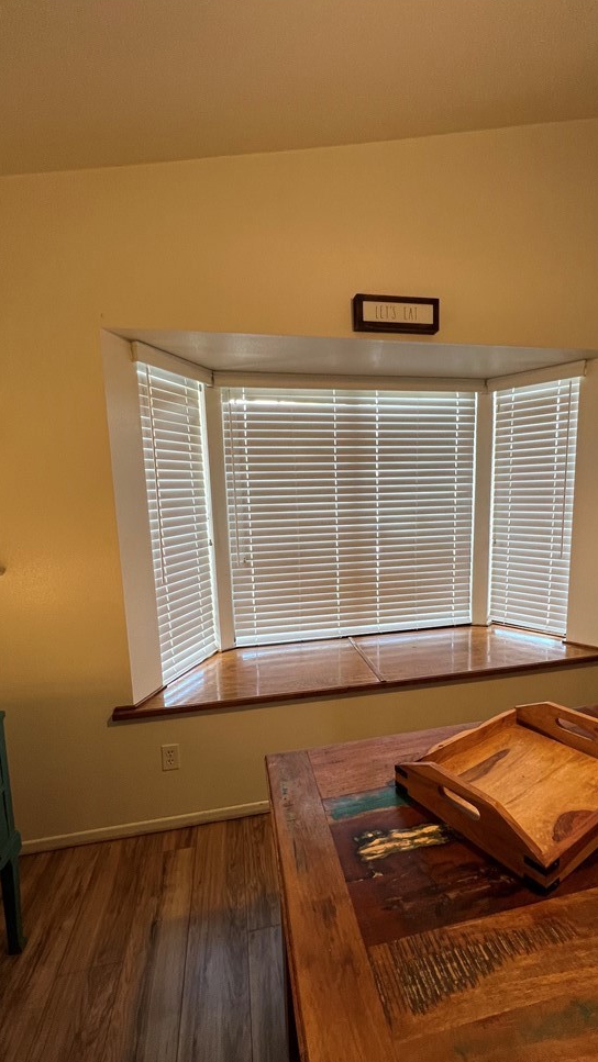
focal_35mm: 15
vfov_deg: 103.0
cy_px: 550
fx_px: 423
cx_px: 331
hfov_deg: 70.3
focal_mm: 1.57
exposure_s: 1/60
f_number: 1.8
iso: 125
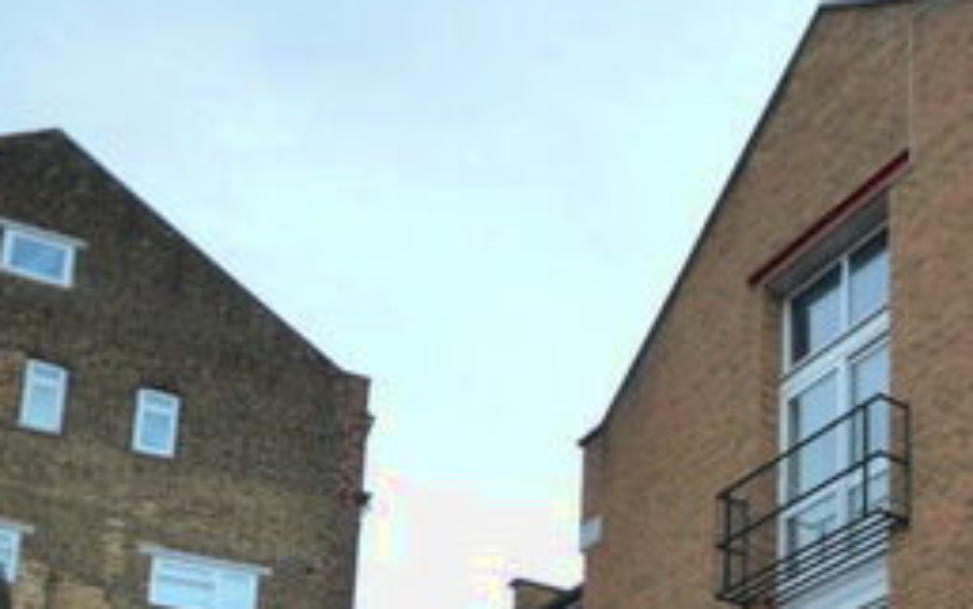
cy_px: 857
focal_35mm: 48
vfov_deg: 23.0
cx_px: 1268
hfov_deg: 31.9
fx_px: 1265
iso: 280
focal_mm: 11.5
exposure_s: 1/125
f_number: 5.6
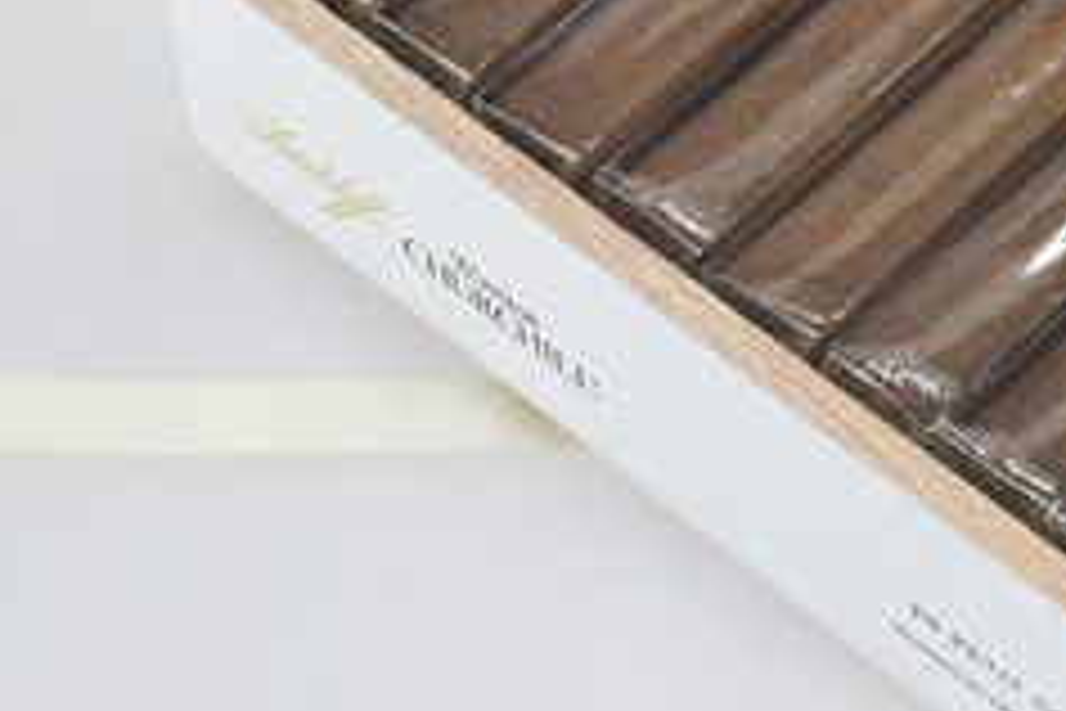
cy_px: 72
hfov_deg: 8.6
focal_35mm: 237
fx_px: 7017
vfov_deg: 5.8
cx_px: 1165
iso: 800
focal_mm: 50
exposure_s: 1/200
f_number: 6.3
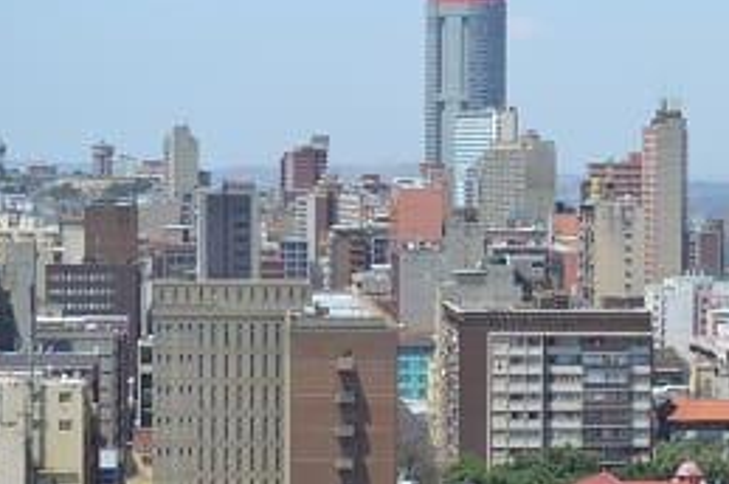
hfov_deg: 14.0
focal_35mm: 146
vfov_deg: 9.4
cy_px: 333
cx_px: 524
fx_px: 2950
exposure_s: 1/200
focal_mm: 55
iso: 100
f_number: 7.1
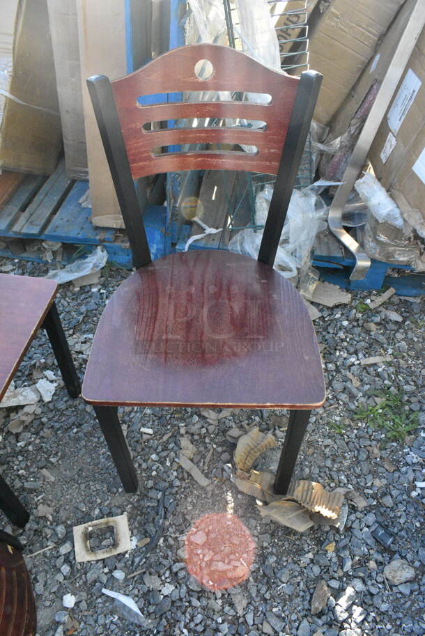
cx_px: 212
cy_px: 318
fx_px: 477
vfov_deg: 67.3
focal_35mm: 27
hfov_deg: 48.0
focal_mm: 18
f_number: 13
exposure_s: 1/640
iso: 6400
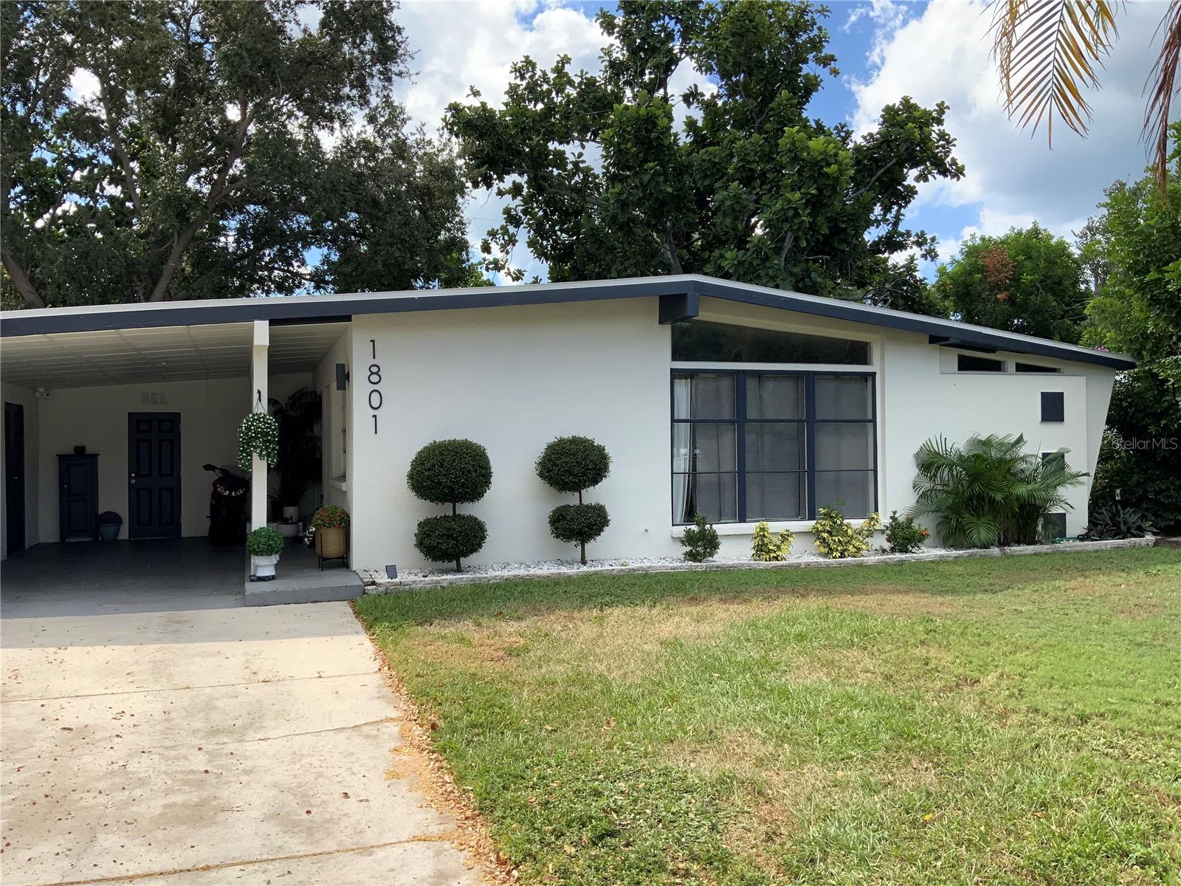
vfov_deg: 48.2
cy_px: 443
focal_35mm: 29
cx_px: 590
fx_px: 989
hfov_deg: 61.7
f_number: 1.8
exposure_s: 1/842
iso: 16
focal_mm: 3
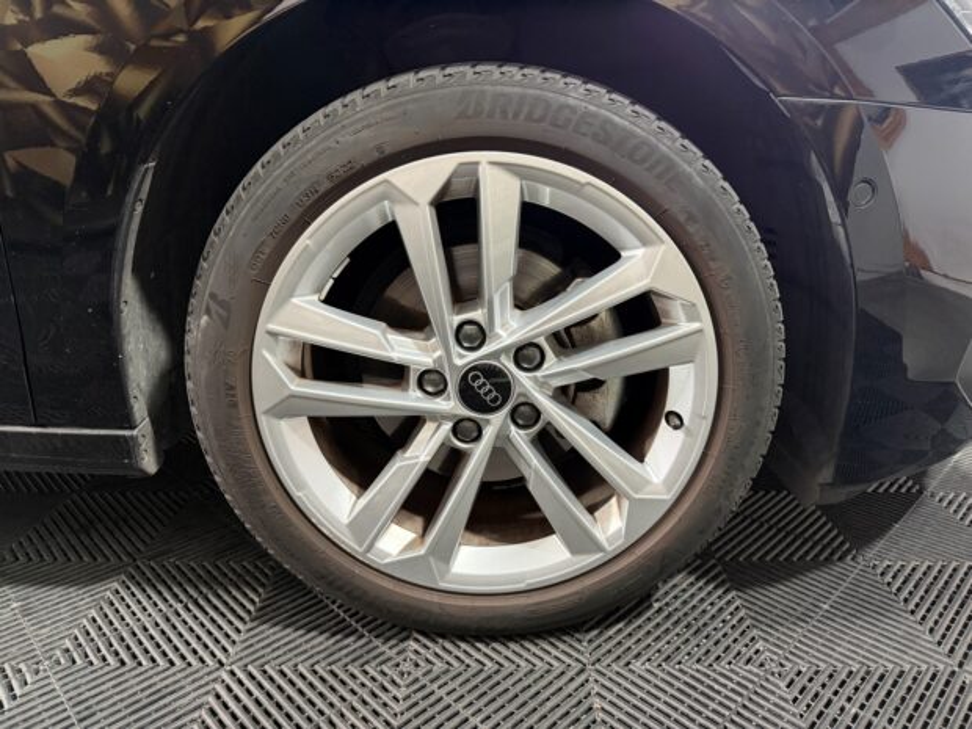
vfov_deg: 56.8
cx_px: 486
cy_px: 364
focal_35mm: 24
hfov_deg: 71.6
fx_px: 674
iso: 640
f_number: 1.78
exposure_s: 1/33
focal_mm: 6.76
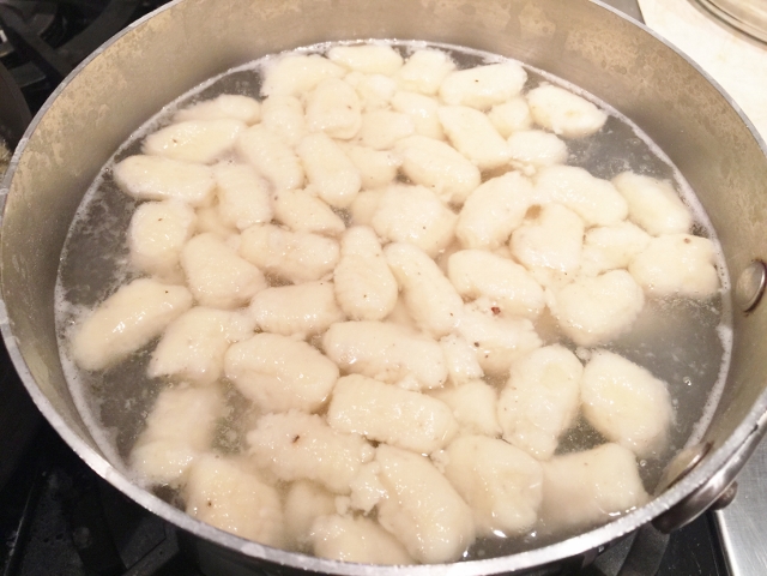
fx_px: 643
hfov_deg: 61.7
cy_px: 288
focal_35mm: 29
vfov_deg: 48.2
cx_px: 384
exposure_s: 1/30
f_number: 2.2
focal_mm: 4.15
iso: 40
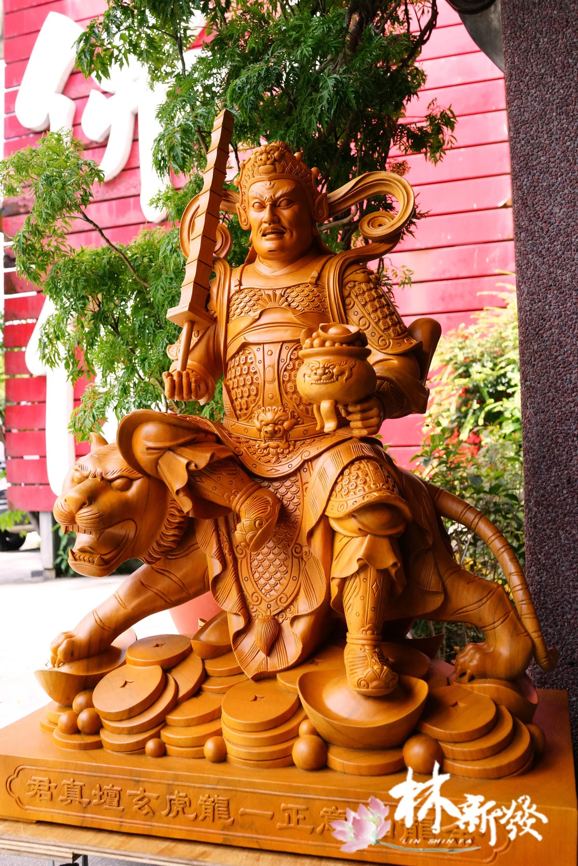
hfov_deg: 37.9
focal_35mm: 35
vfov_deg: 54.4
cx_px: 289
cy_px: 433
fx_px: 843
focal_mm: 35
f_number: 6.3
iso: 1600
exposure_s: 1/1000
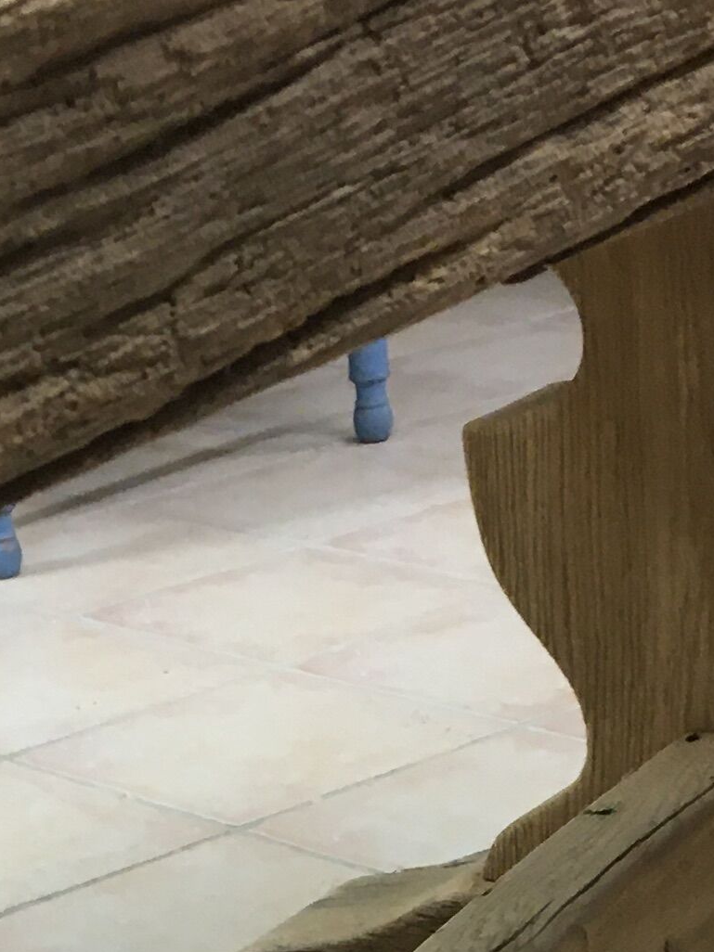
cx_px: 167
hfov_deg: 12.9
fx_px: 3137
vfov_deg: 15.8
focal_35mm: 114
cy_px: 1438
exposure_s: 1/33
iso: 100
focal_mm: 4.15
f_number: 2.2
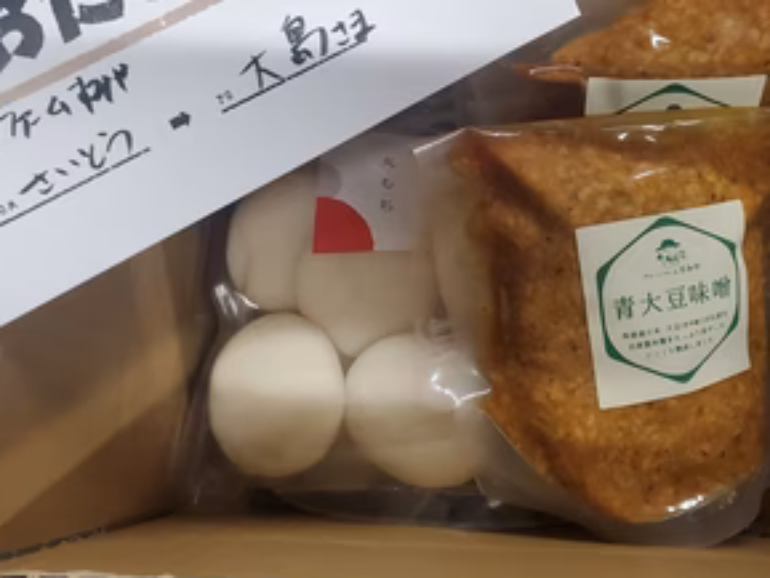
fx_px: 801
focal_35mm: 36
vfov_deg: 39.3
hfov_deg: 51.2
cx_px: 429
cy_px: 202
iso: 320
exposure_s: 1/120
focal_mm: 4.3
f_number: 2.4
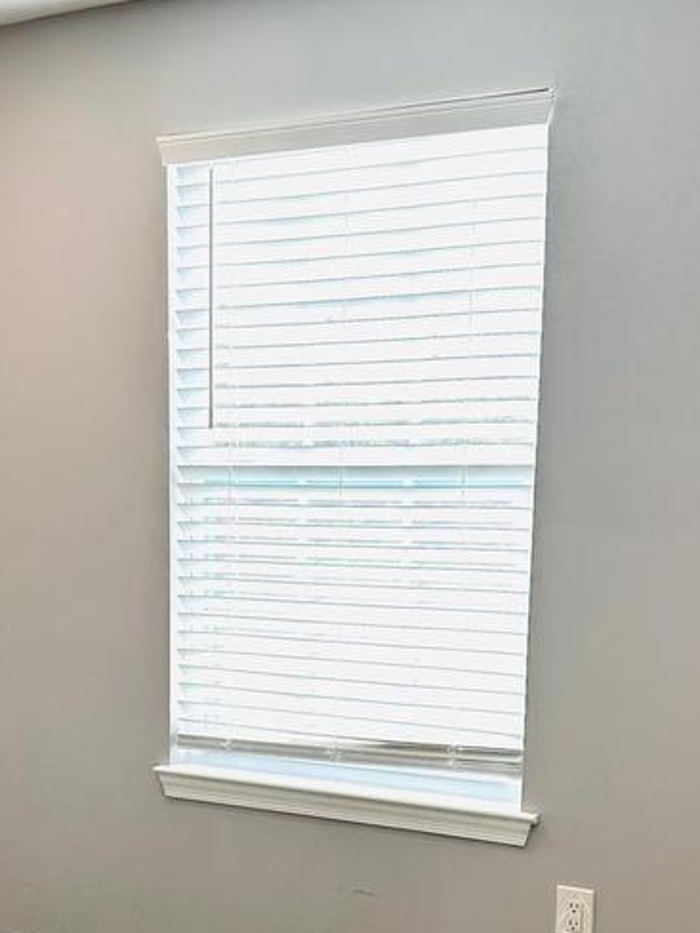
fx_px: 1428
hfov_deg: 27.1
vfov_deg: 35.2
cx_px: 156
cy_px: 719
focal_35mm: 53
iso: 80
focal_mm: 6.86
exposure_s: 1/193
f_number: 1.78
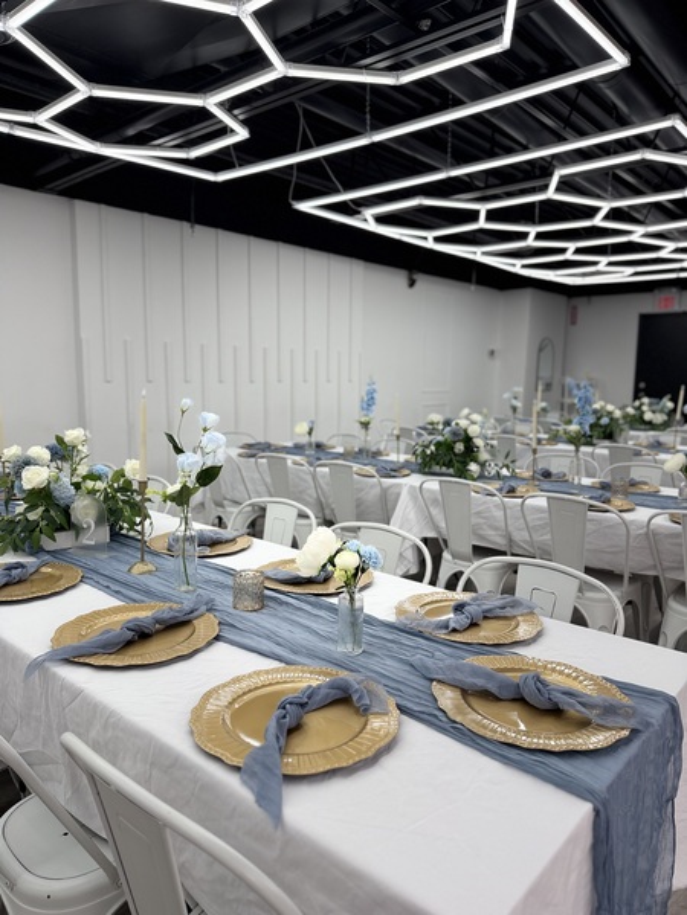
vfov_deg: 71.6
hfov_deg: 56.8
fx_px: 635
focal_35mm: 24
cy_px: 458
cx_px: 344
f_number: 1.78
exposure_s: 1/528
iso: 100
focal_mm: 6.76
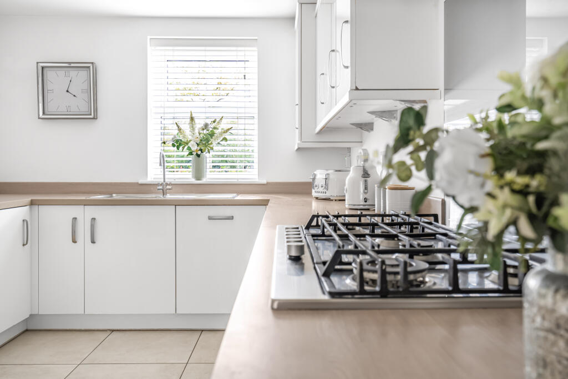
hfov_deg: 63.7
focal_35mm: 29
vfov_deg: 45.0
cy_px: 190
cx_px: 284
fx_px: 458
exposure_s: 1/4
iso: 100
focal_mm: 29
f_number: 5.6
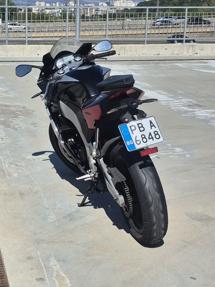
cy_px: 144
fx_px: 191
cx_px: 108
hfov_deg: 58.9
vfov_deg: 73.9
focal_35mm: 23
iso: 25
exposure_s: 1/3333
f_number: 1.8
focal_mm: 5.4
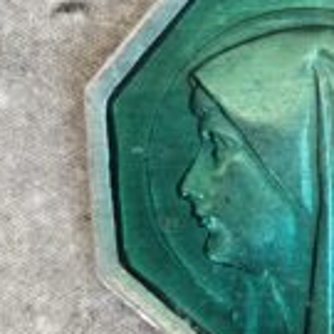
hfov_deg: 7.2
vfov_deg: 7.2
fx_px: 2653
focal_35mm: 243
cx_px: 336
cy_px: 208
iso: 80
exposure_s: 1/100
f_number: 1.65
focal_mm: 6.19
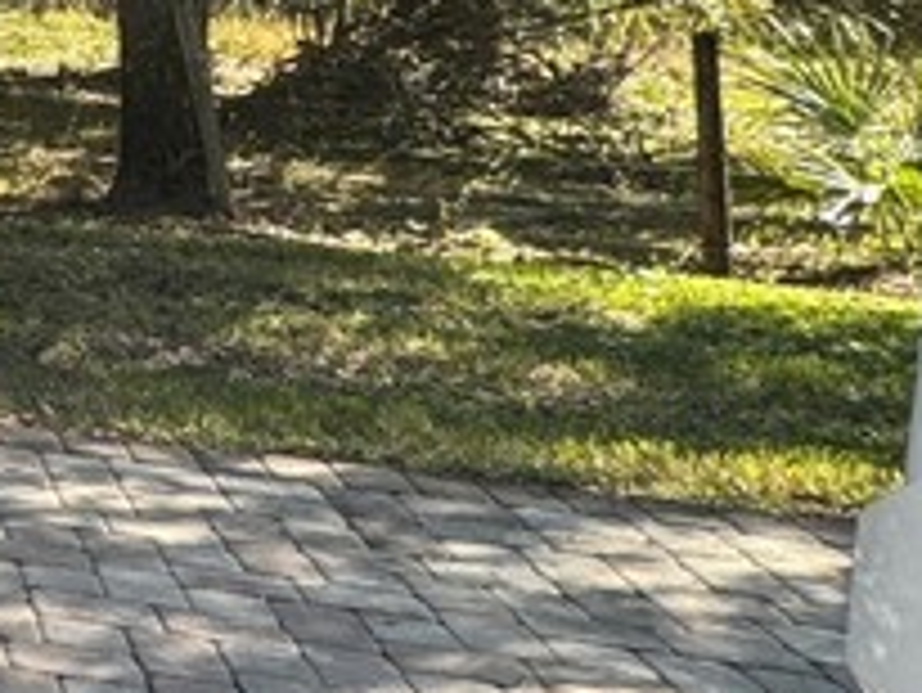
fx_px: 1866
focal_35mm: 70
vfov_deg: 20.5
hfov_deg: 17.7
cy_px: 36
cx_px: -998
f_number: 2.2
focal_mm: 2.22
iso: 40
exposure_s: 1/188
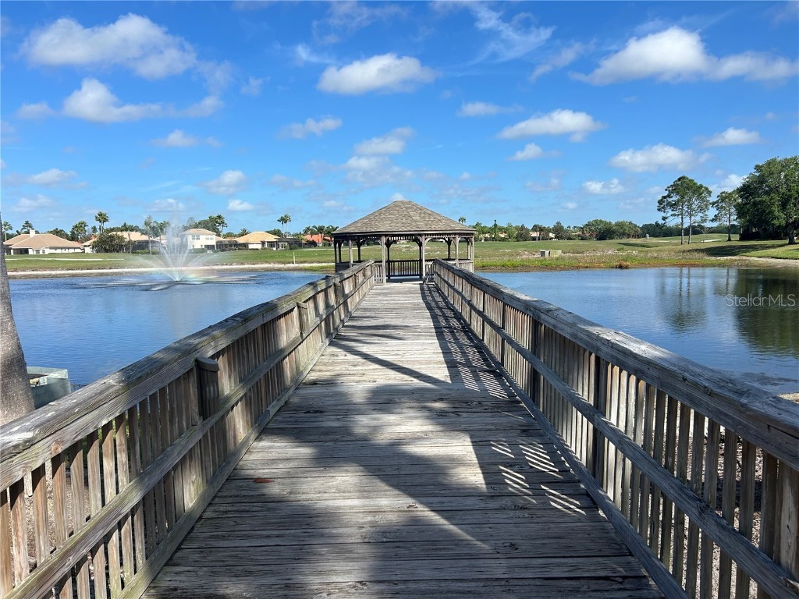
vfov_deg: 53.1
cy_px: 300
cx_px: 400
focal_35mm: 26
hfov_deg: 67.3
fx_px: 600
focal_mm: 5.7
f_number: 1.5
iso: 50
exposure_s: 1/4630
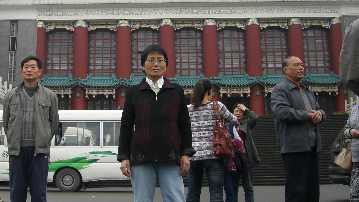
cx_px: 128
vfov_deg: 21.1
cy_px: 32
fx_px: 533
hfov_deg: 36.9
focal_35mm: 56
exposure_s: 1/80
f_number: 2.7
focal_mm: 6.2
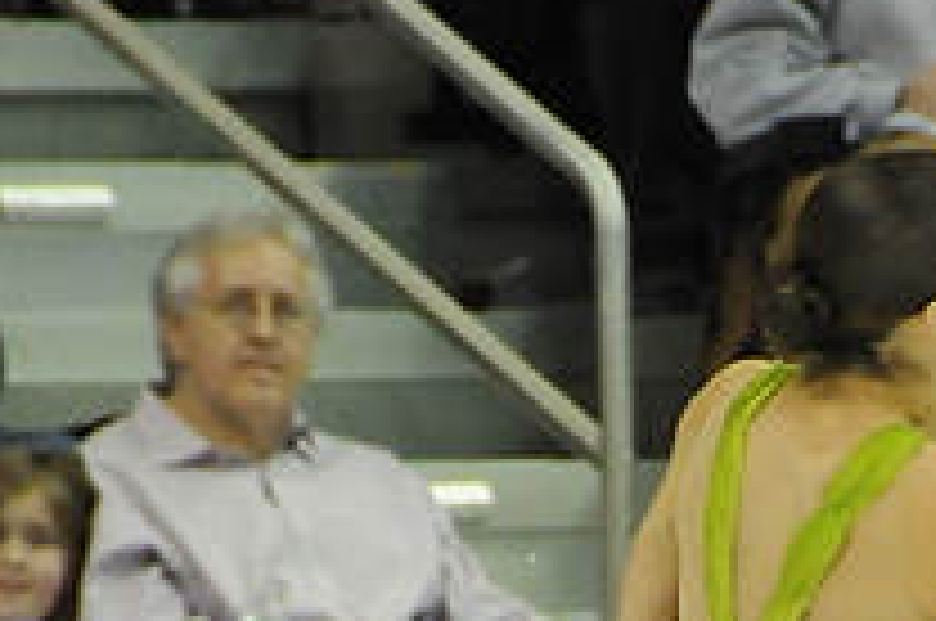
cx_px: 1076
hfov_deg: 1.8
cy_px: 1091
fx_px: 29931
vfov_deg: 1.2
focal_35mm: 1153
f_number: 5.6
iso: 3200
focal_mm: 200
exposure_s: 1/640
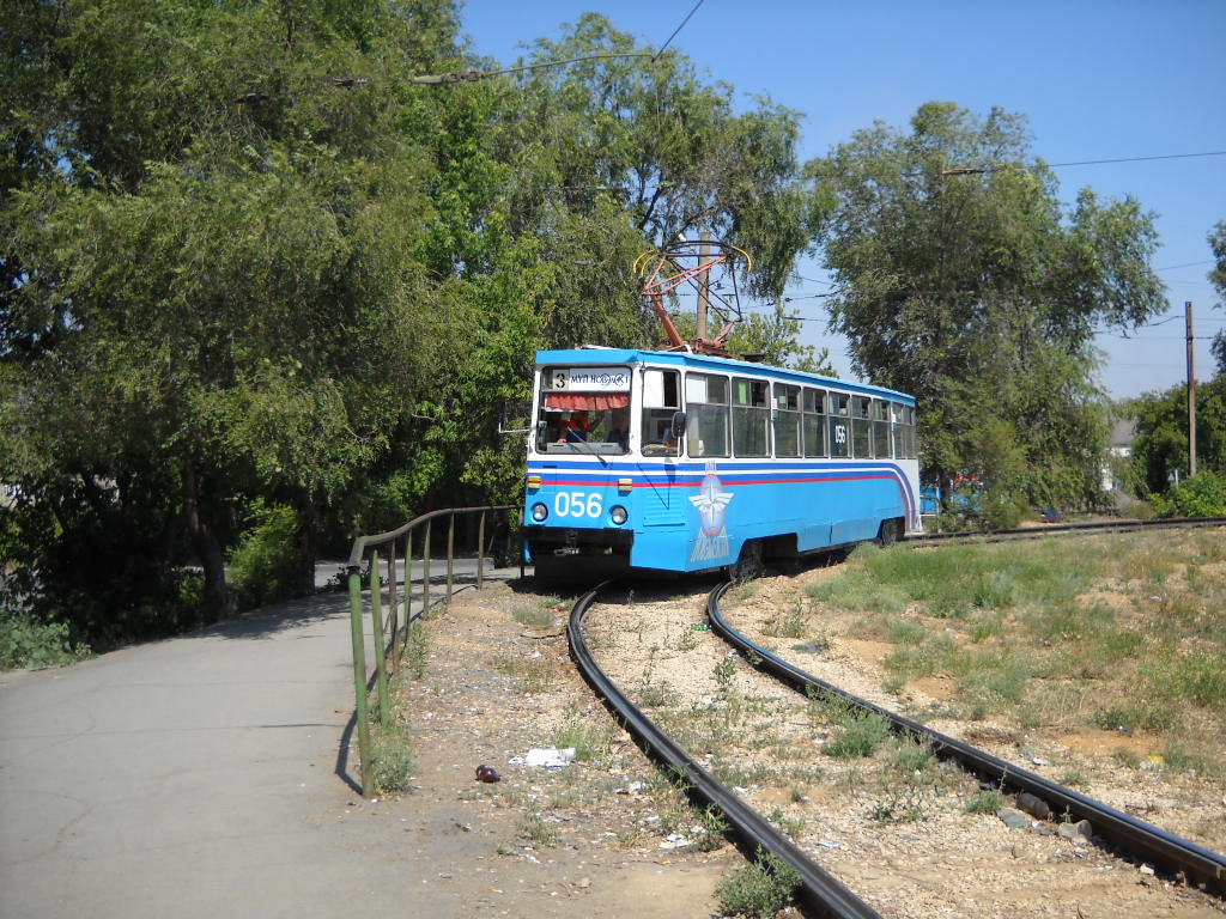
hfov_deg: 45.8
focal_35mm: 41
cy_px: 460
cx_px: 613
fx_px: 1452
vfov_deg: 35.1
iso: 64
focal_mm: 6.72
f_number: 5.5
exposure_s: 1/260
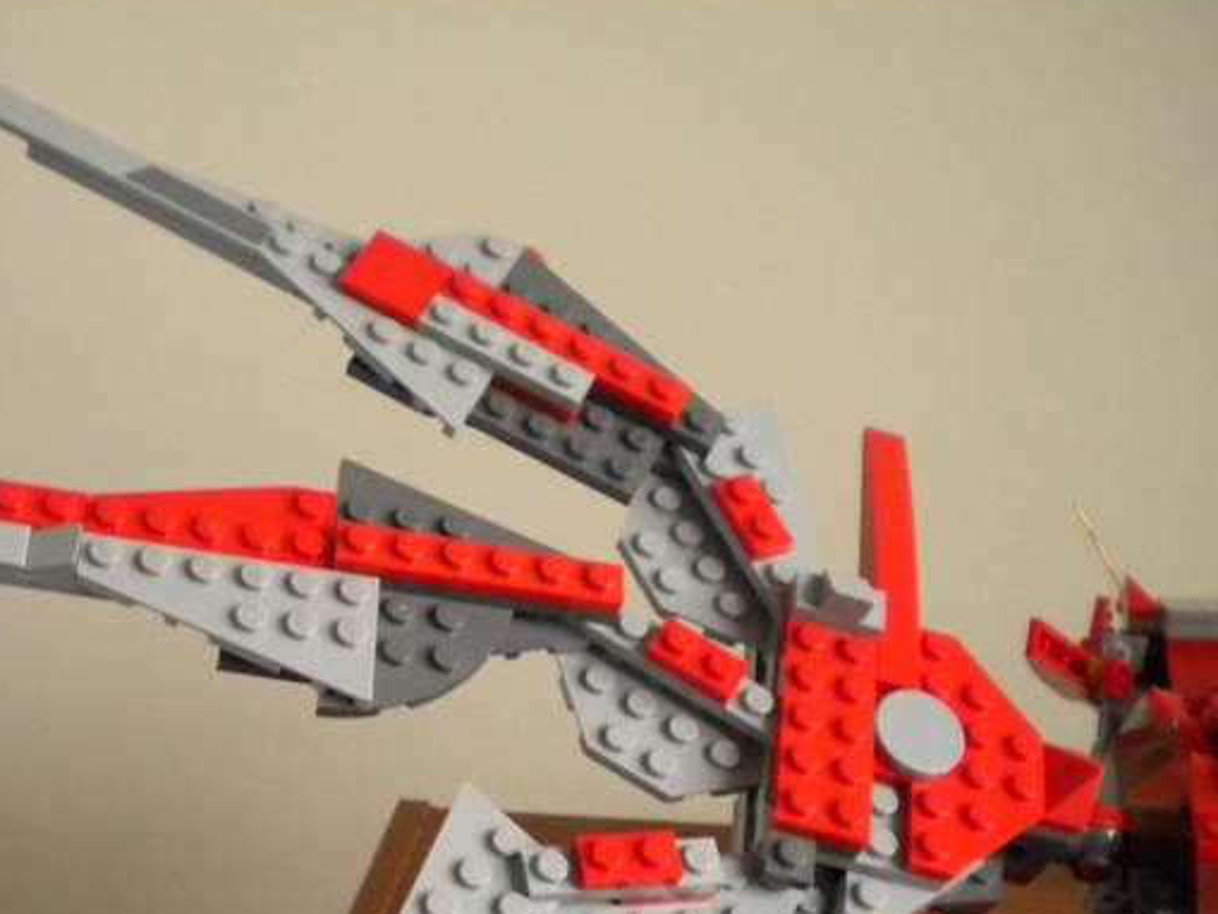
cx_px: 376
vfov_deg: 26.2
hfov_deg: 34.5
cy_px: 689
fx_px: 1936
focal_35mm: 55
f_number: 3.1
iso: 400
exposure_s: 1/11.3
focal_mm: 6.3
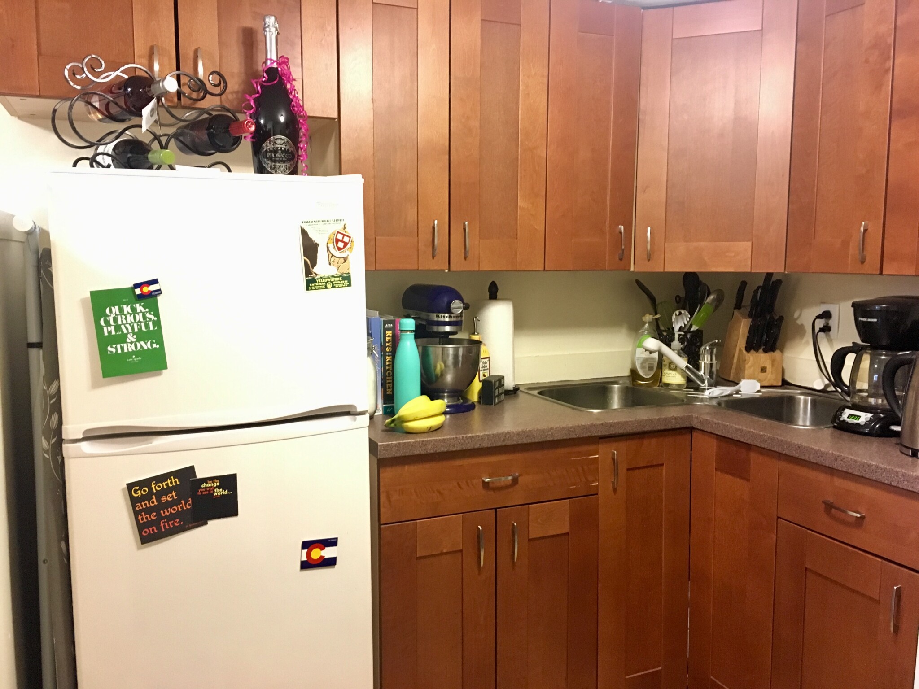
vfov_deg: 48.2
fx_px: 770
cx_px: 460
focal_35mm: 29
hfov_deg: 61.7
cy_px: 344
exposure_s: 1/15
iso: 200
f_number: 2.2
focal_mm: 4.15
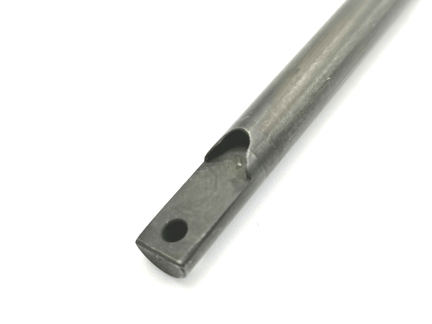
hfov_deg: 43.9
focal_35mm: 43
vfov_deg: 33.6
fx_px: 537
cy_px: 162
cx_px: 216
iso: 100
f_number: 1.8
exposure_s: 1/100
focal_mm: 5.3
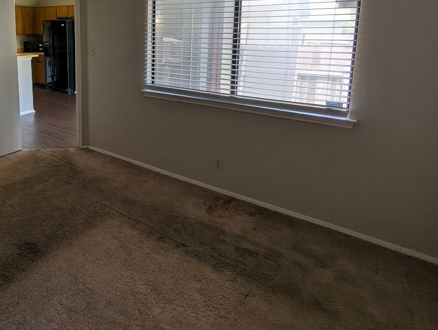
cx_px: 108
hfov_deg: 65.0
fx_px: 317
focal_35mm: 25
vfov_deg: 52.1
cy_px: 75
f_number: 2.2
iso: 65
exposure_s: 1/126
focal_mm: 2.35
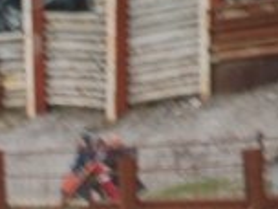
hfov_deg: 4.2
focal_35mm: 473
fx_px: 3799
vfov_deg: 3.1
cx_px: -208
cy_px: 368
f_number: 5.6
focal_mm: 78
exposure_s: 1/40
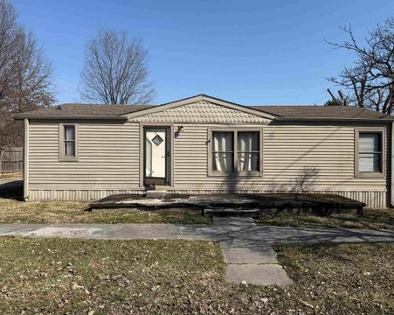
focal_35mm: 26
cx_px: 216
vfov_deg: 54.9
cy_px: 154
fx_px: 303
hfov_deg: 65.9
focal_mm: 6.76
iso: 80
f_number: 1.78
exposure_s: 1/4975
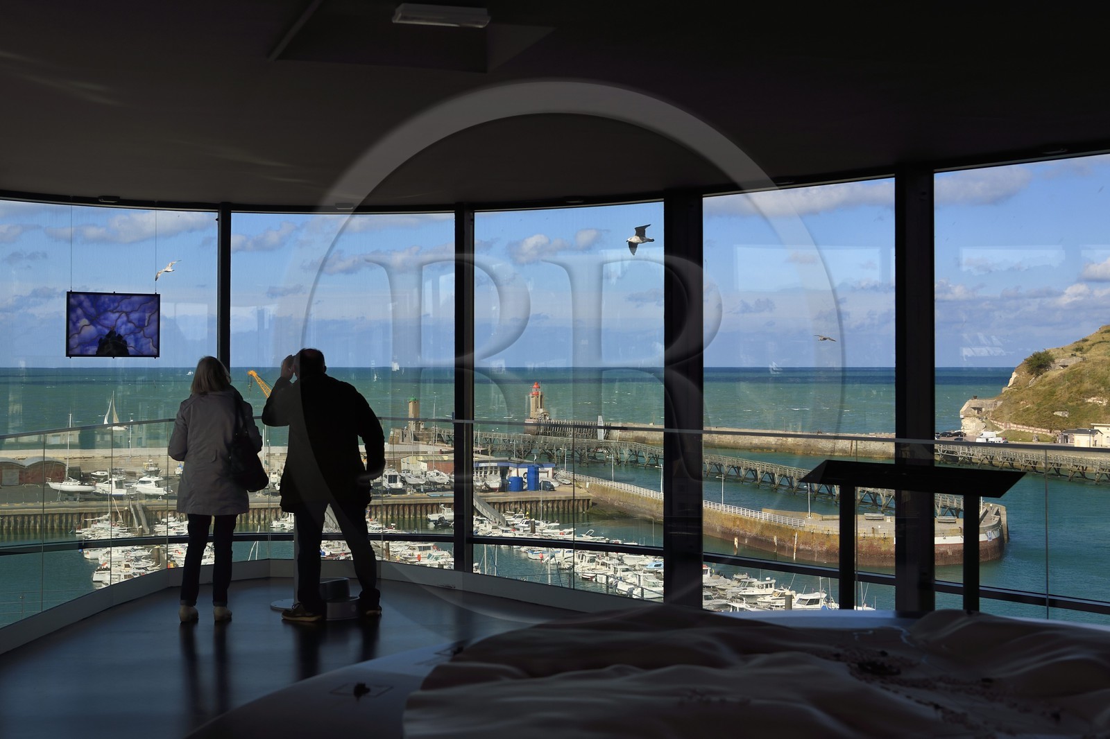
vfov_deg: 29.2
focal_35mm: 46
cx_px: 555
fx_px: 1418
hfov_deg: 42.8
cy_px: 370
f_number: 6.3
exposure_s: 1/1000
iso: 200
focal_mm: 46
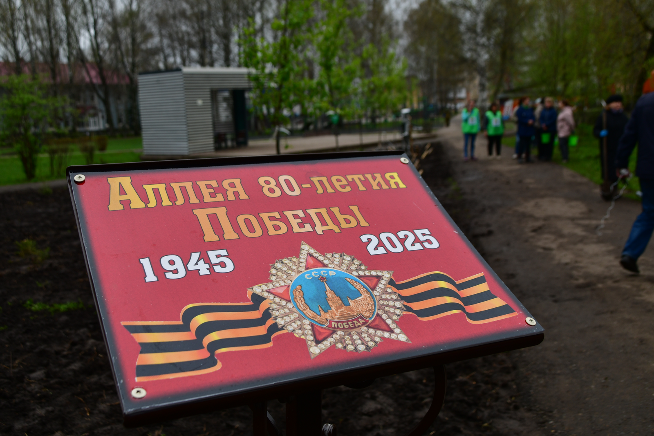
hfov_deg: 49.5
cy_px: 218
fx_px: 709
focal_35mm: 39
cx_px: 327
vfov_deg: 34.2
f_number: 7.1
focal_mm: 26
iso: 100
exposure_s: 1/200
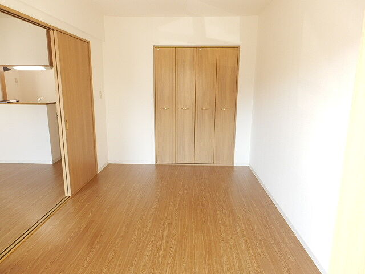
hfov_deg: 71.6
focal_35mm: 24
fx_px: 253
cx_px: 182
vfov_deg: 56.8
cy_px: 137
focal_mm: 4.2
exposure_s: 1/30
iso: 160
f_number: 3
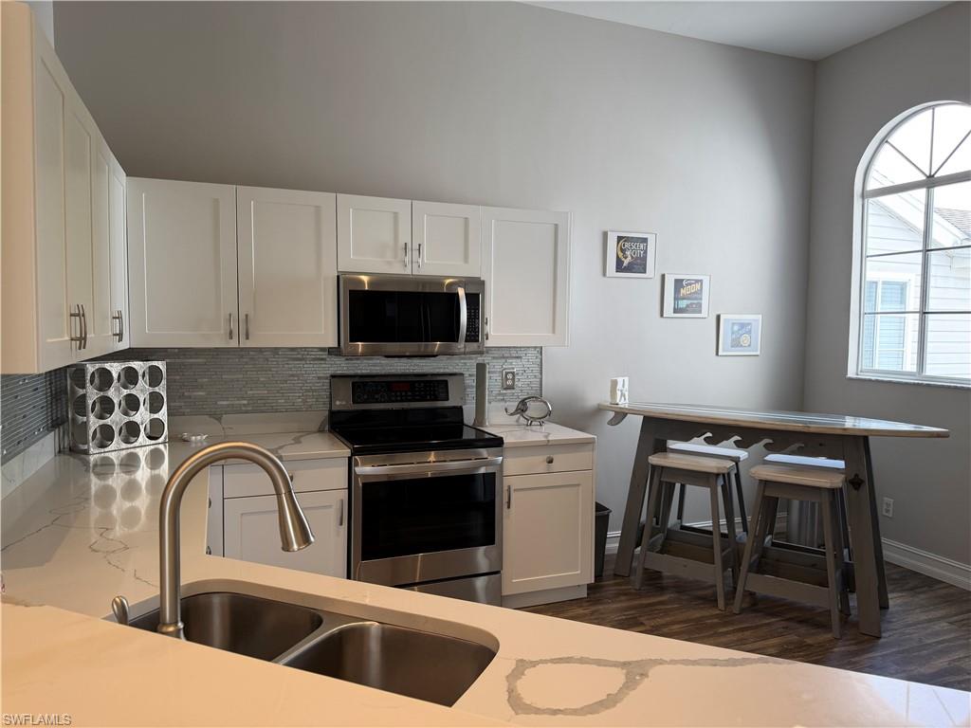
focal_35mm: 24
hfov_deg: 71.6
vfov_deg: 56.8
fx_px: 673
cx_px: 486
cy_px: 364
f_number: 1.78
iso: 100
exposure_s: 1/120
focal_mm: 6.76
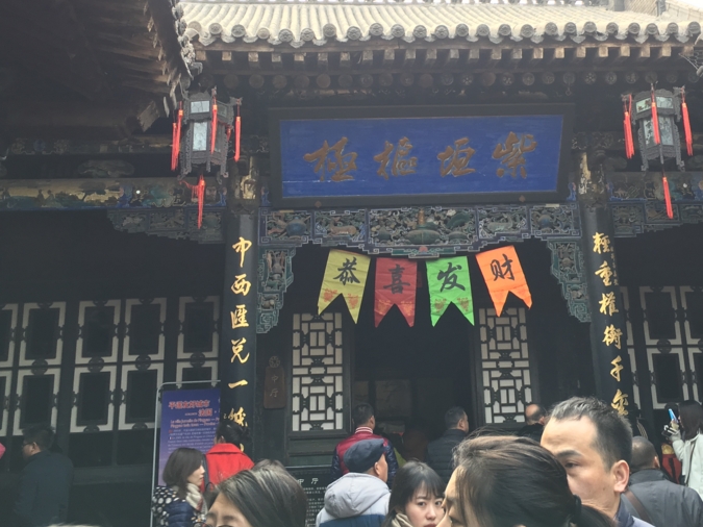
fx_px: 893
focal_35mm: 44
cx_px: 417
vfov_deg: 32.5
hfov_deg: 42.8
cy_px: 162
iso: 25
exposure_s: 1/100
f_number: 2.2
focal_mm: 4.15
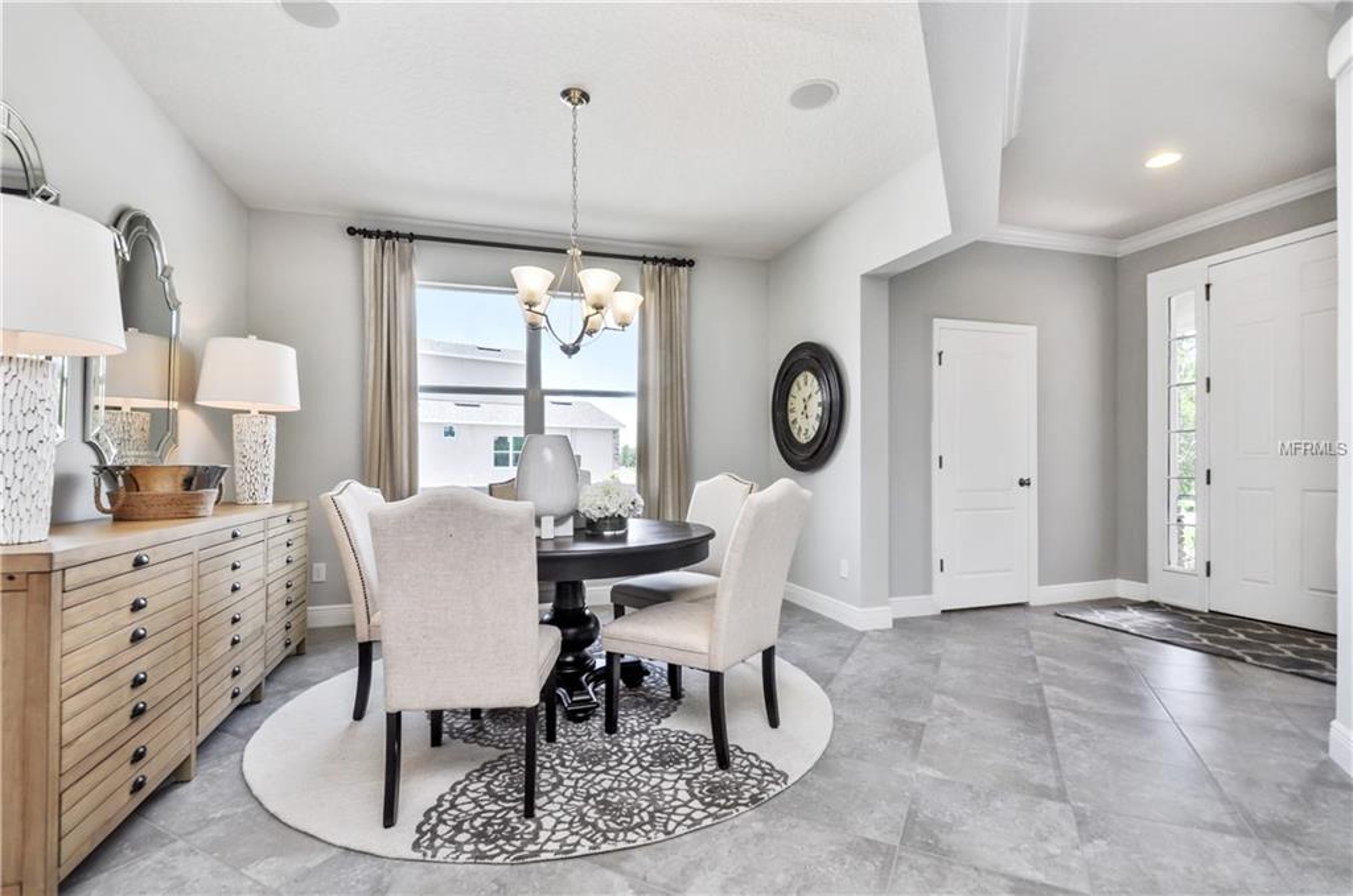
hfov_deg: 100.5
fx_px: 563
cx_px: 676
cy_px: 448
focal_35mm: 15
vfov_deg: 77.1
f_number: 8
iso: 200
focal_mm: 10
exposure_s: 1/30
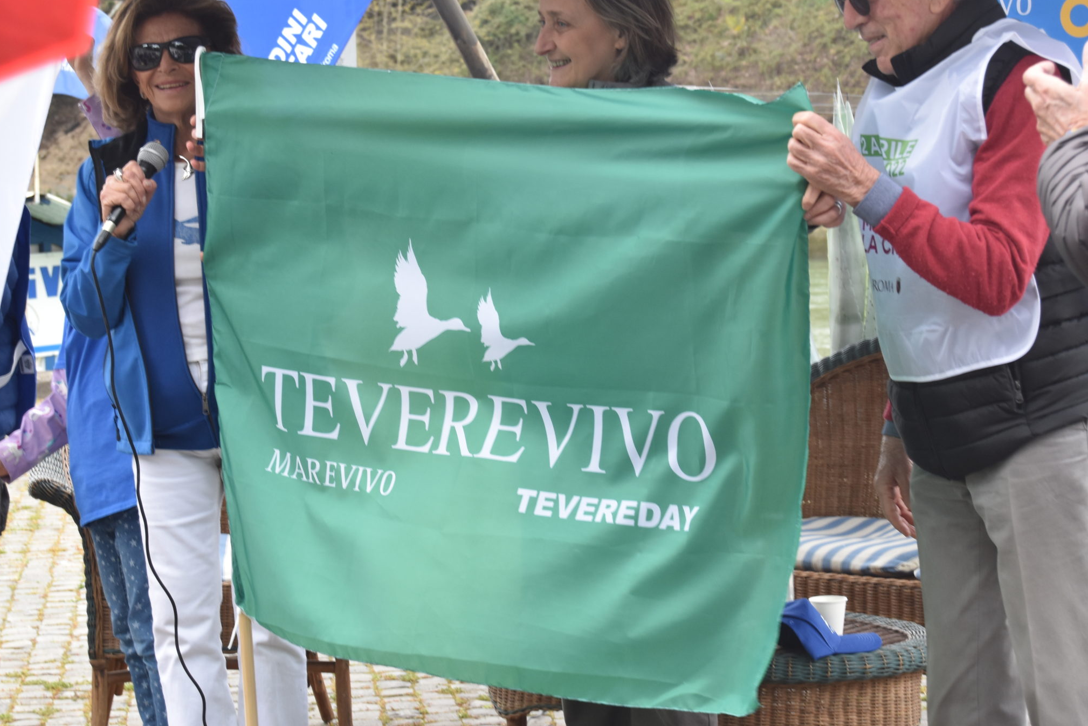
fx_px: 3163
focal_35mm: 105
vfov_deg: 13.1
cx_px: 579
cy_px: 285
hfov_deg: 19.5
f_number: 7.1
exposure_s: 1/200
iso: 400
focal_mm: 55
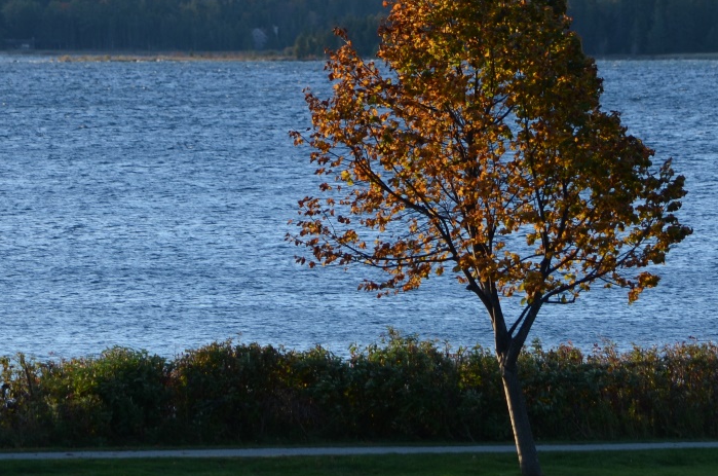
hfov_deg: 3.9
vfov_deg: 2.6
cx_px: 473
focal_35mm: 532
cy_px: 211
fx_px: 10592
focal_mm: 155
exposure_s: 1/160
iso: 100
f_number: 5
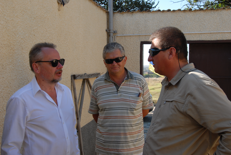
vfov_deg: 28.2
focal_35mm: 48
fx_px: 309
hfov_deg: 41.0
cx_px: 116
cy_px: 78
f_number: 8
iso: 250
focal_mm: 32
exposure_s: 1/250
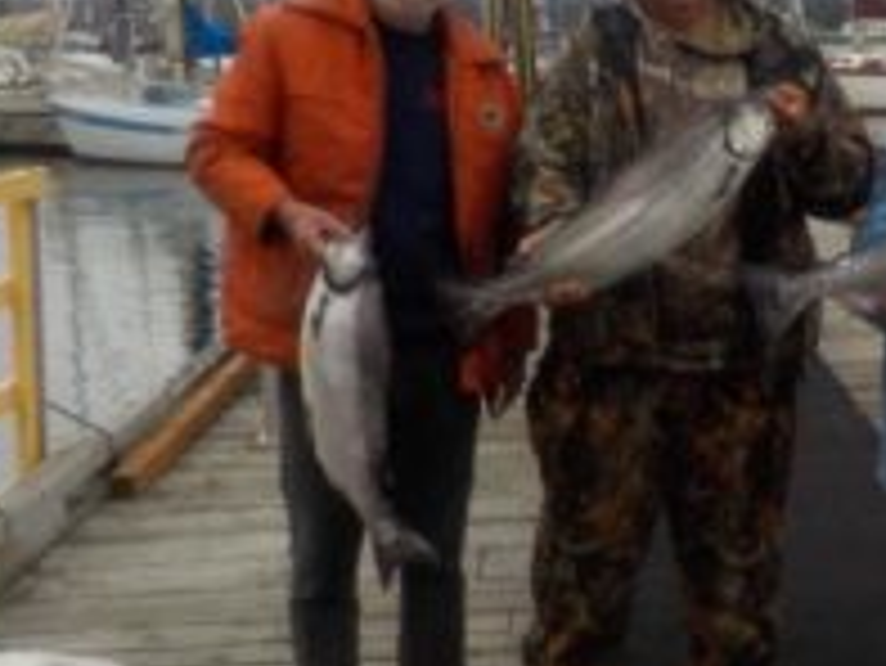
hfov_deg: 30.8
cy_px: 302
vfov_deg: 24.0
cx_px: 724
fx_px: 1562
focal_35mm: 61
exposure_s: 1/1000
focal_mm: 4.1
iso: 125
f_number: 3.3
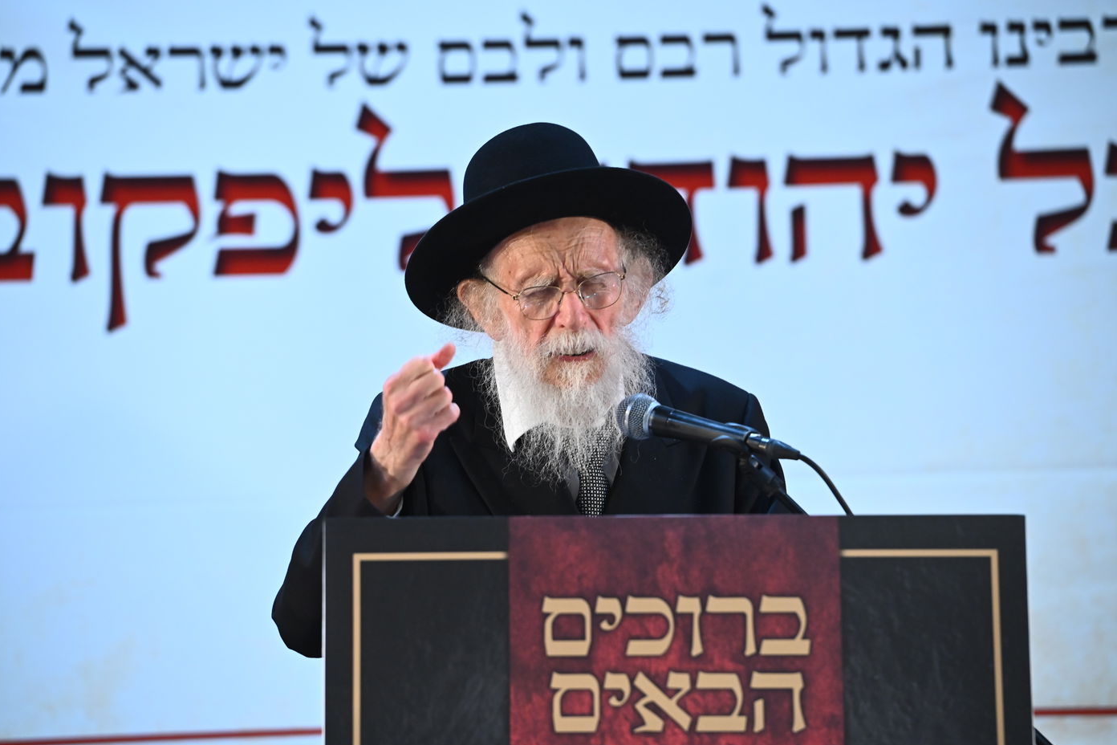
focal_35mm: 196
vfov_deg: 7.0
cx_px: 556
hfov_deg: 10.5
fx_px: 6081
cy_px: 373
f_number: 5
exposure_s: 1/100
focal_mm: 195
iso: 3200
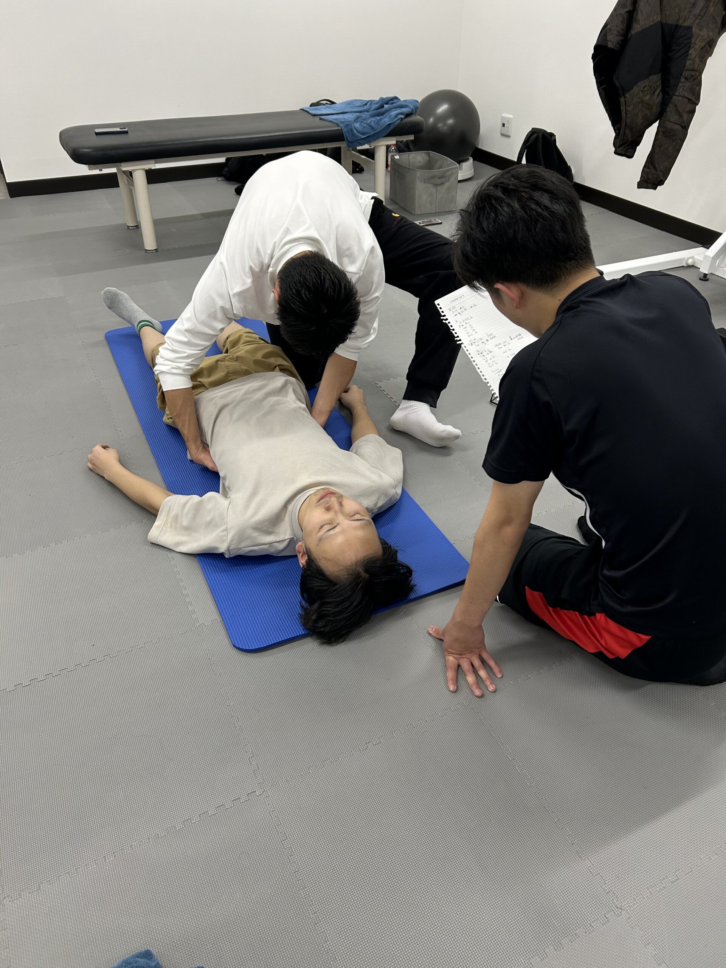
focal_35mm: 26
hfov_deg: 53.1
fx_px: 727
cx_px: 363
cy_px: 484
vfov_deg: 67.3
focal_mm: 5.7
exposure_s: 1/100
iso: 80
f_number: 1.5
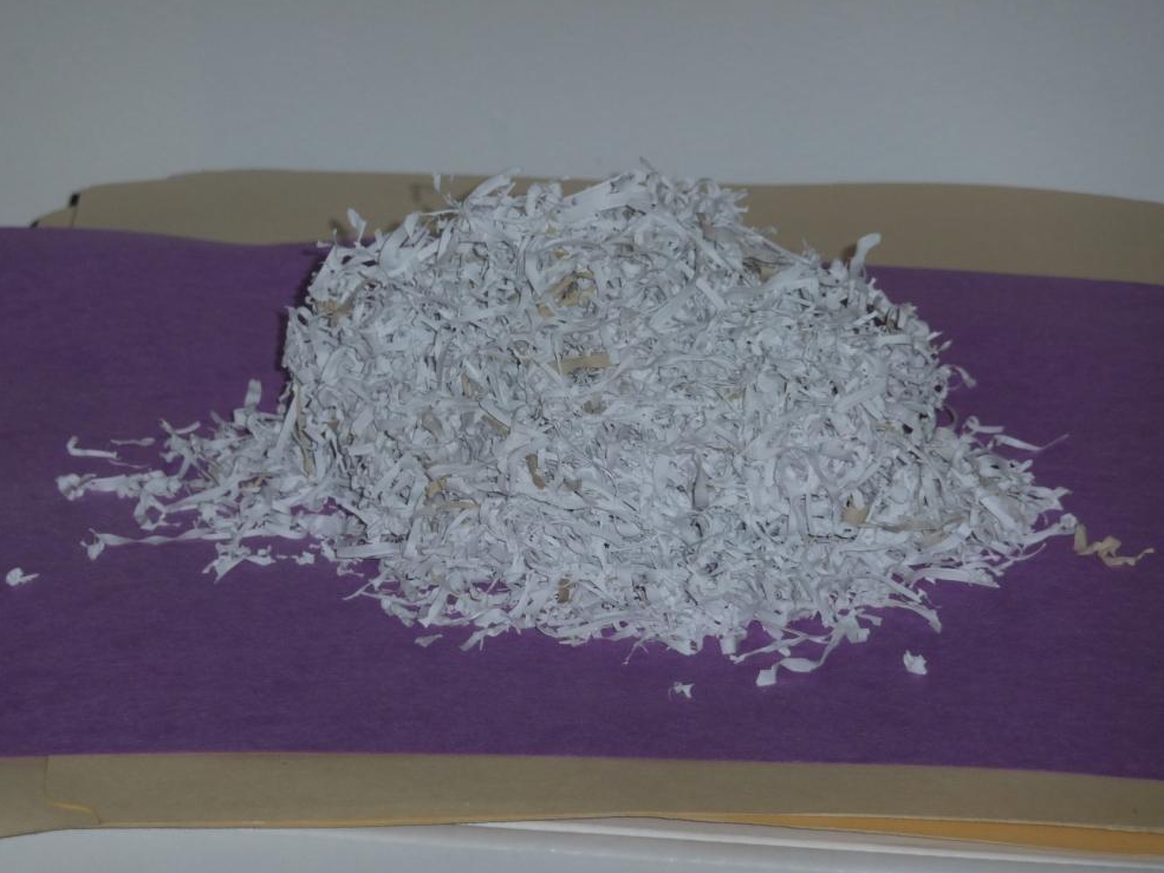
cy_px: 439
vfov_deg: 5.1
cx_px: 583
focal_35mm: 291
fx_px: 9786
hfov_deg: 6.8
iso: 100
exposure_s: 1/60
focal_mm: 47
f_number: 4.9
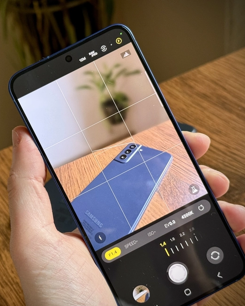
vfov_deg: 30.0
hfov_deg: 24.1
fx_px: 570
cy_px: 154
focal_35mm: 63
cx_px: 76
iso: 250
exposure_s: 1/40
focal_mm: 6.76
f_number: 1.78
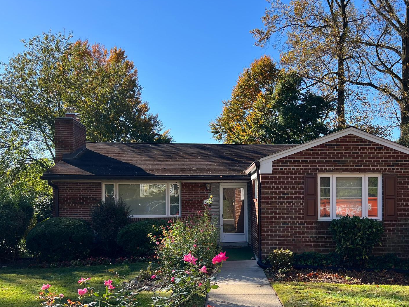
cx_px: 256
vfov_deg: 37.4
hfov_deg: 48.5
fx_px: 449
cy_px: 202
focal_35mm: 38
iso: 50
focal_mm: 5.7
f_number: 1.5
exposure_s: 1/1311
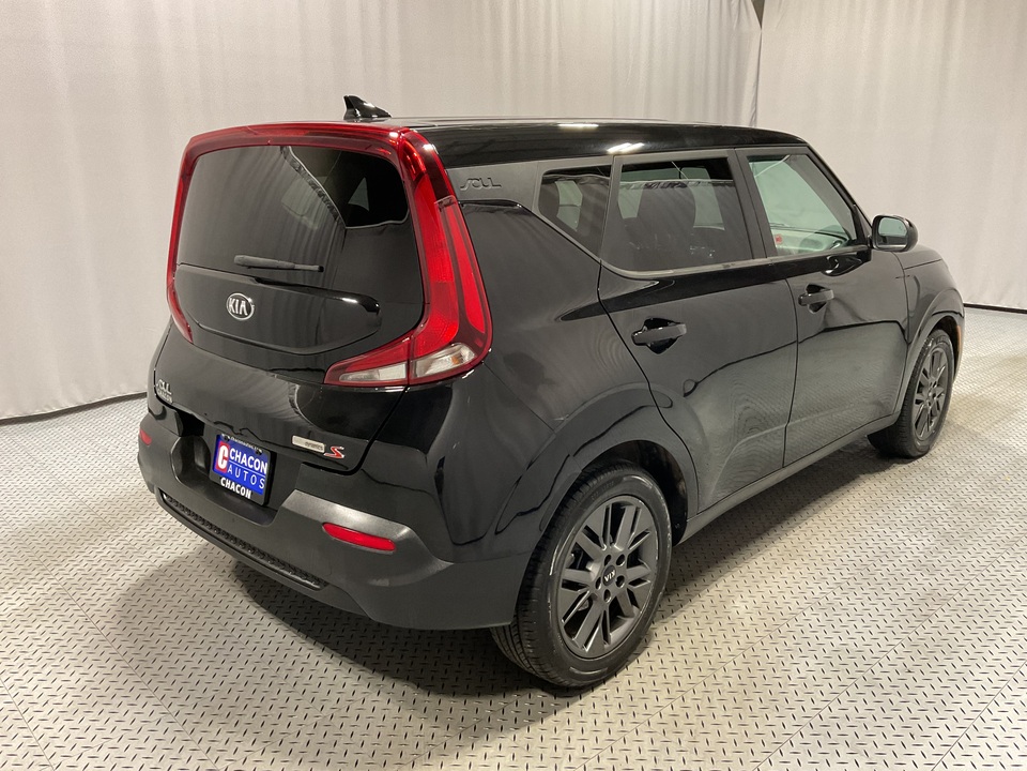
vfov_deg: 48.2
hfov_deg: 61.7
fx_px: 860
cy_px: 386
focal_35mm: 29
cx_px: 514
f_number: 1.8
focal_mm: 3
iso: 125
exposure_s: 1/60
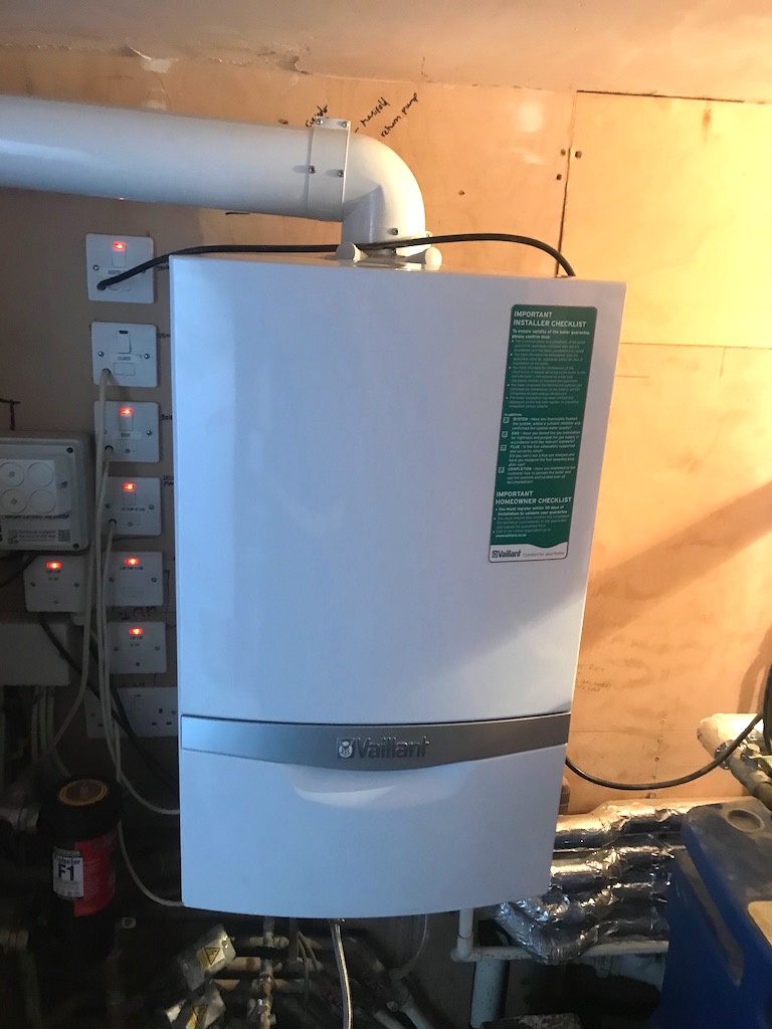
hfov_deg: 49.7
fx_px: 833
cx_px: 386
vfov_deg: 63.4
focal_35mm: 28
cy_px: 514
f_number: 1.8
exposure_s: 1/11
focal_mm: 3.99
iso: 100
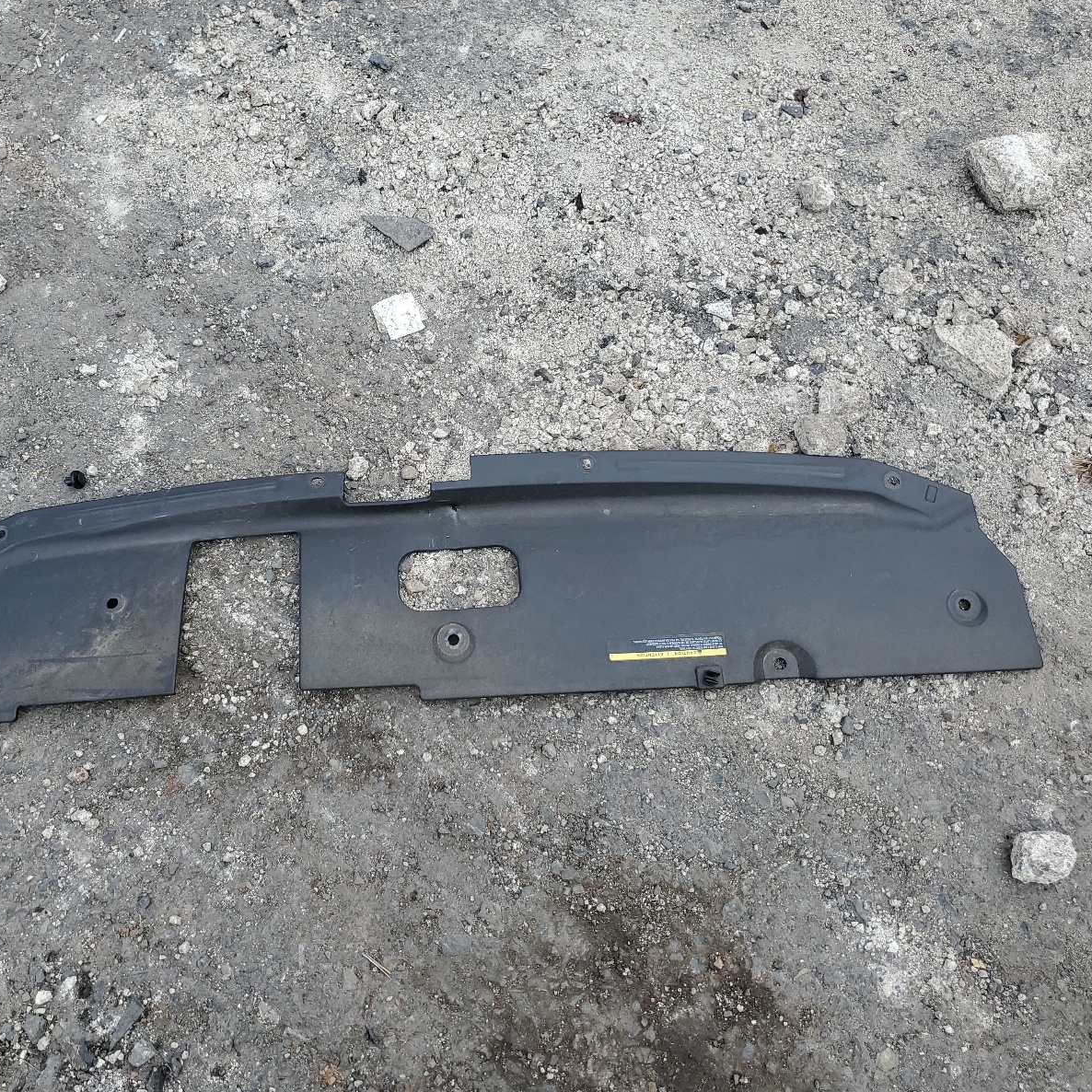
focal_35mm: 31
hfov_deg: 52.1
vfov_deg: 52.5
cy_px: 547
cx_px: 428
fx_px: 1106
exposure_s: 1/1667
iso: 50
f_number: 1.5
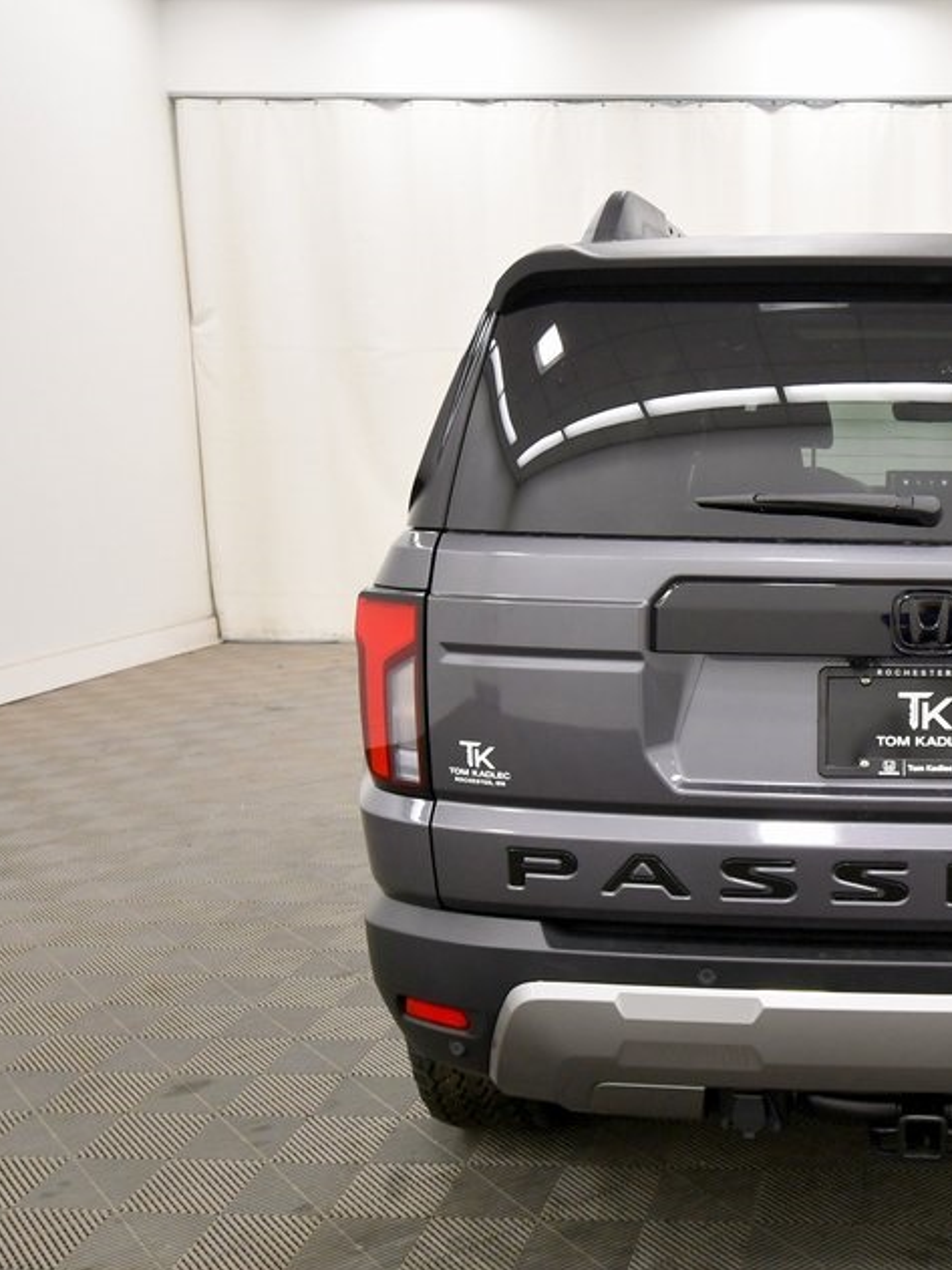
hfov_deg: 33.7
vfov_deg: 47.8
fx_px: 1431
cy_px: 685
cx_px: 948
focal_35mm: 39
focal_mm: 17
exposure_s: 1/125
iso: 800
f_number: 5.3
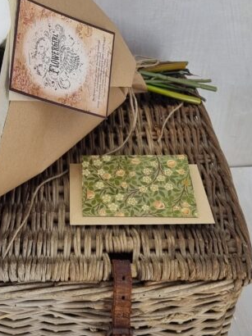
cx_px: 4
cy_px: 56
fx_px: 632
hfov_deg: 21.8
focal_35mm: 65
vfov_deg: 29.0
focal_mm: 5.4
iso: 50
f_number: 1.8
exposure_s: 1/272
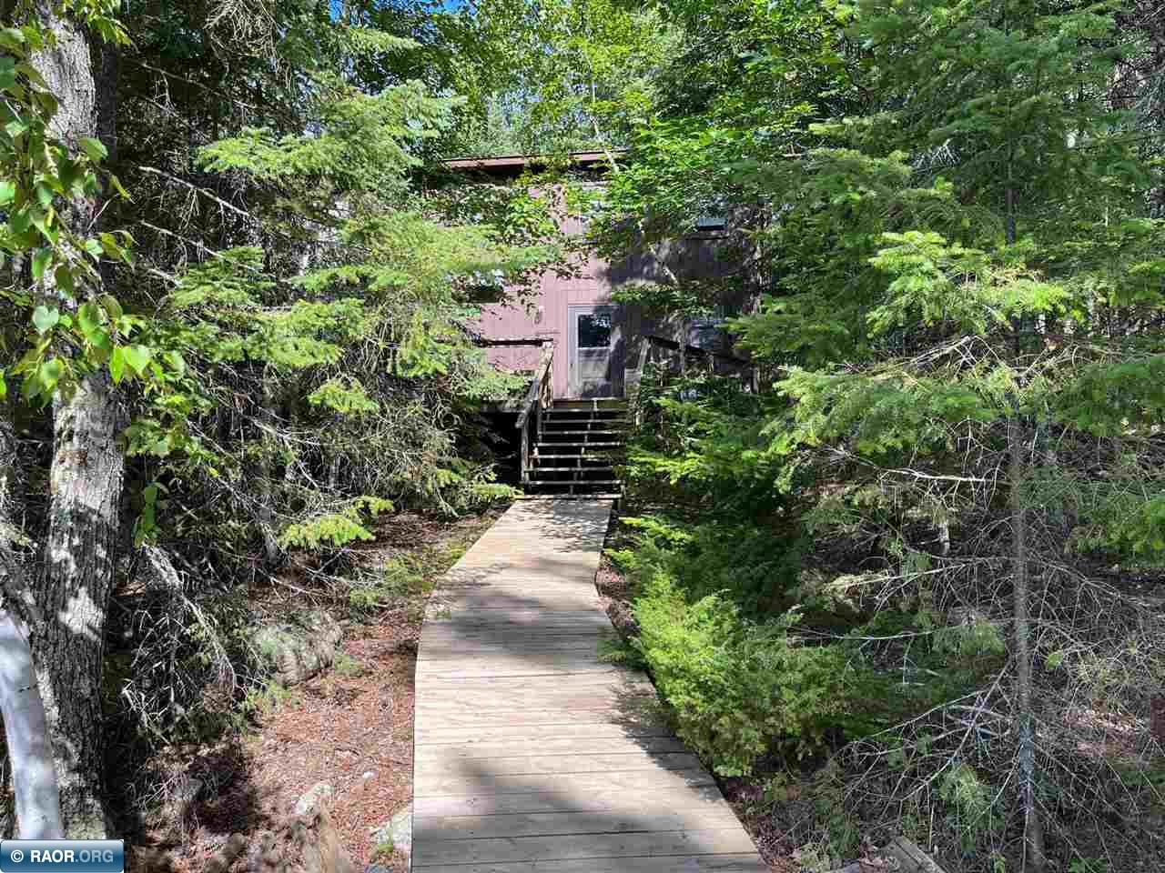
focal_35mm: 26
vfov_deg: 53.1
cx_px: 582
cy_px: 436
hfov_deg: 67.3
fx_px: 875
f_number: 1.6
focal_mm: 5.1
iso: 50
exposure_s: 1/727
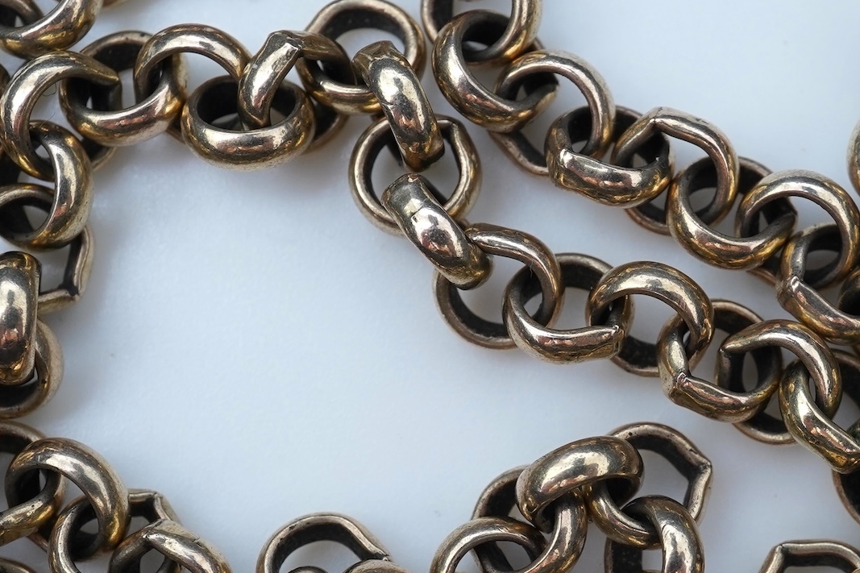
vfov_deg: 16.4
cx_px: 693
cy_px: 431
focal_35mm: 83
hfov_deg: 24.1
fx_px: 1982
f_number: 16
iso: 400
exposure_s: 1/125
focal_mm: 30
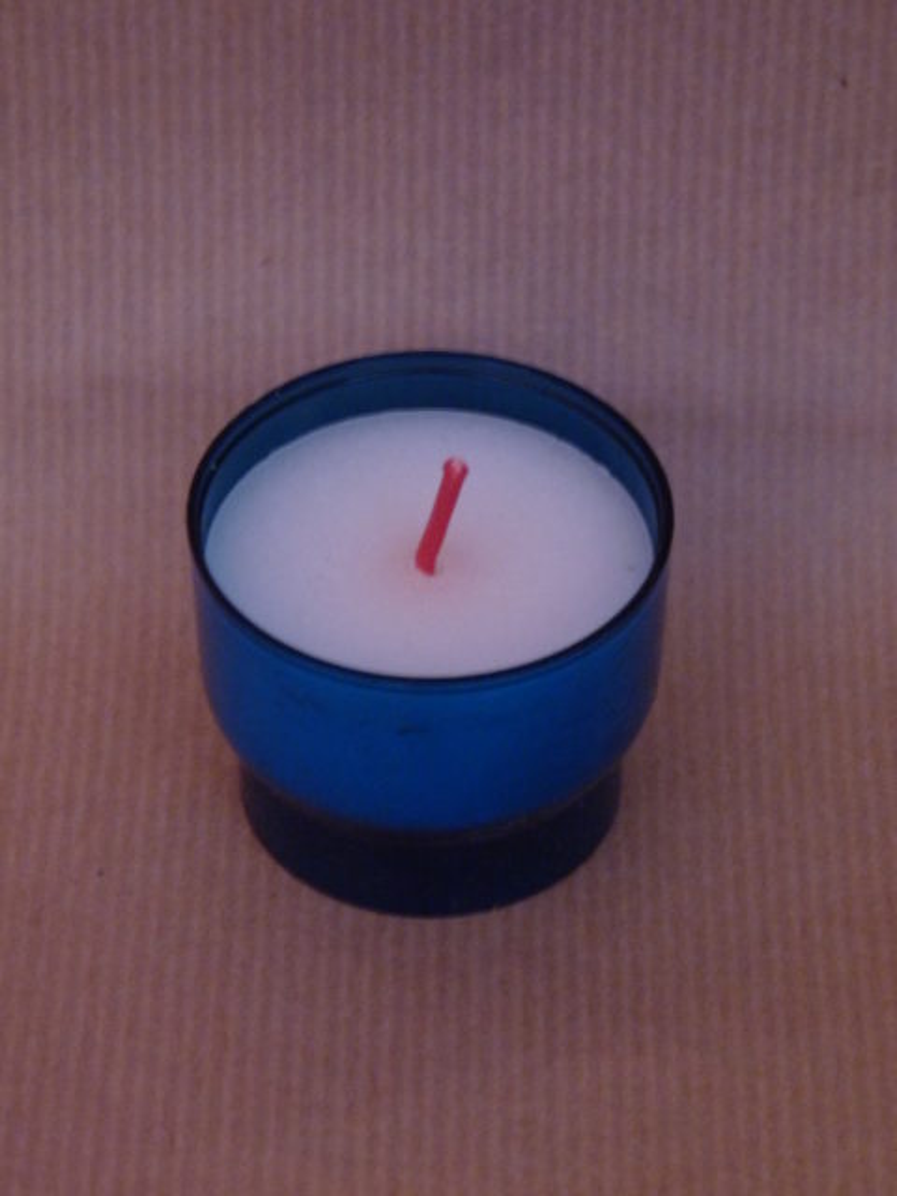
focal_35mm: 134
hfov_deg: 11.1
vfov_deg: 14.7
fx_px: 4630
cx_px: 448
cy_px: 598
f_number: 3.6
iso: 400
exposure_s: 1
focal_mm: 23.7
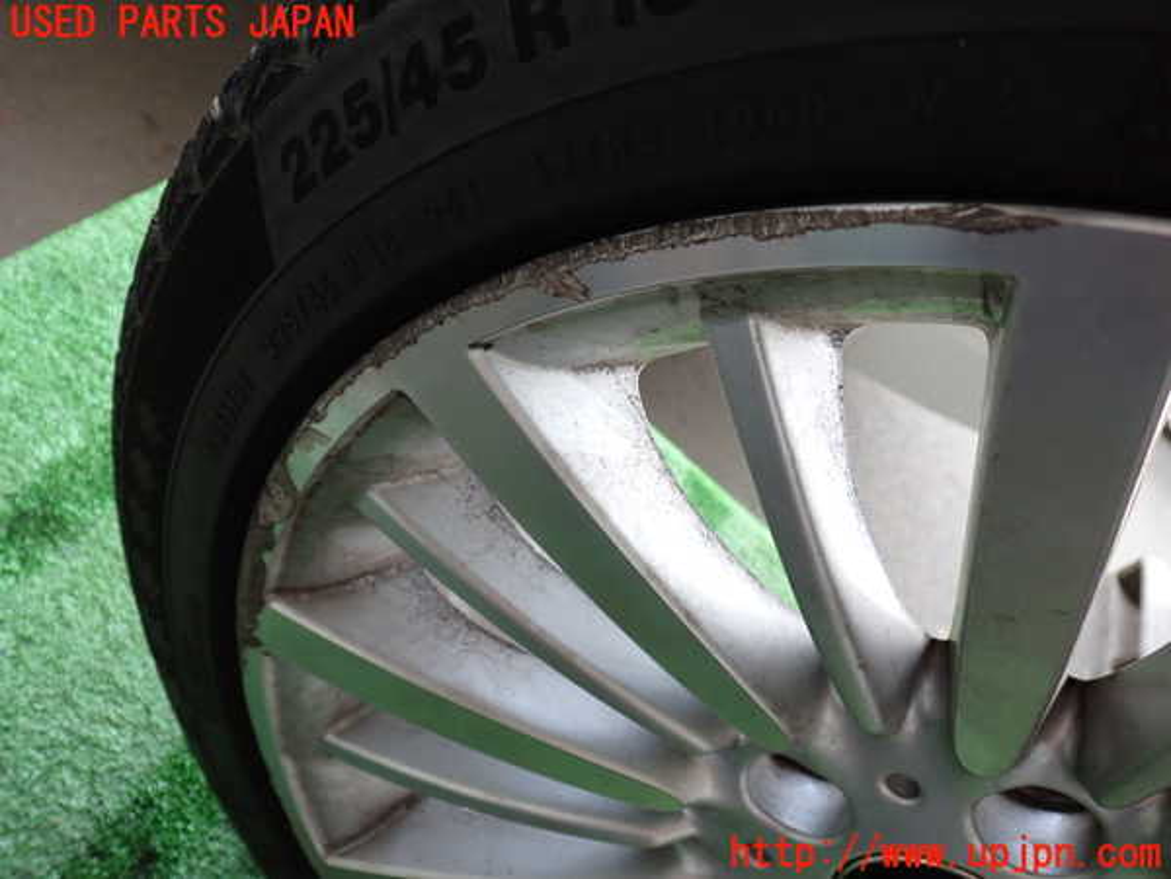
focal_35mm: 30
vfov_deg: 46.8
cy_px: 440
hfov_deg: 60.0
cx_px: 586
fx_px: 1015
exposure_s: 1/60
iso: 160
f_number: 2.3
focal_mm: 5.4
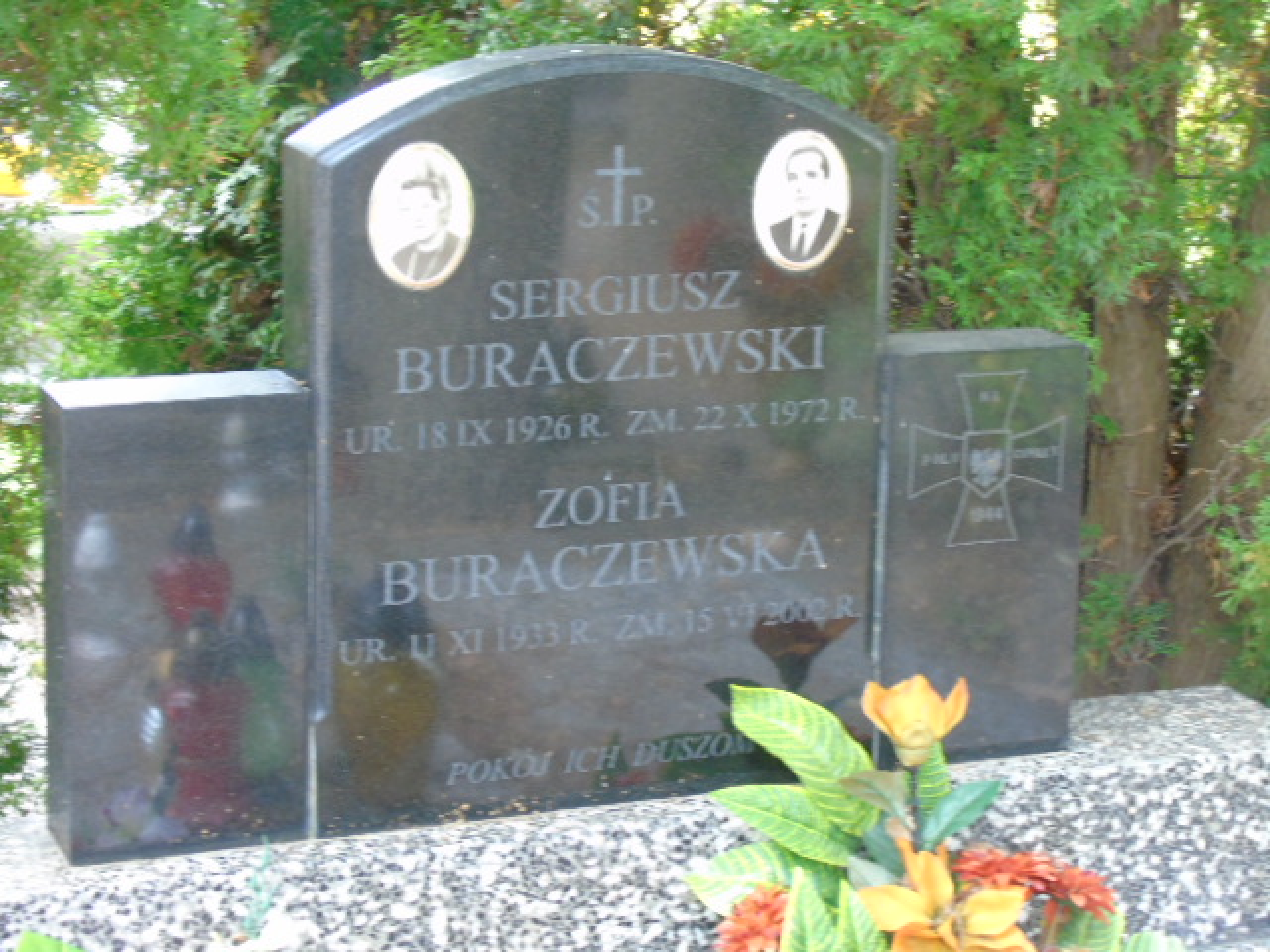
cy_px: 476
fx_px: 3008
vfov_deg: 18.0
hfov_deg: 23.8
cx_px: 635
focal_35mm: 82
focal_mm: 15
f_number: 4.1
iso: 500
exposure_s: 1/20
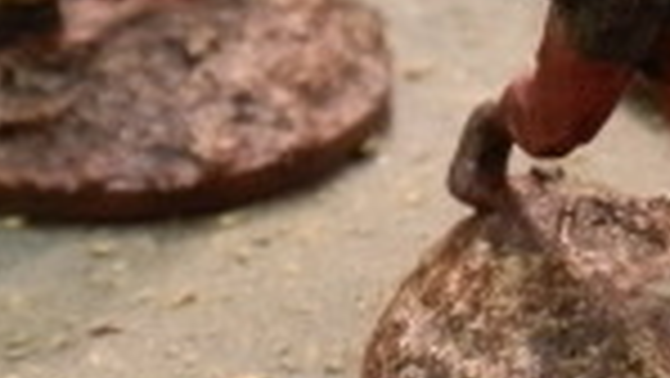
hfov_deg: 18.4
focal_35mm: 110
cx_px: 809
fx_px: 1955
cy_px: 90
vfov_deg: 11.0
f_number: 3.1
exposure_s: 1/30
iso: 400
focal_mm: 5
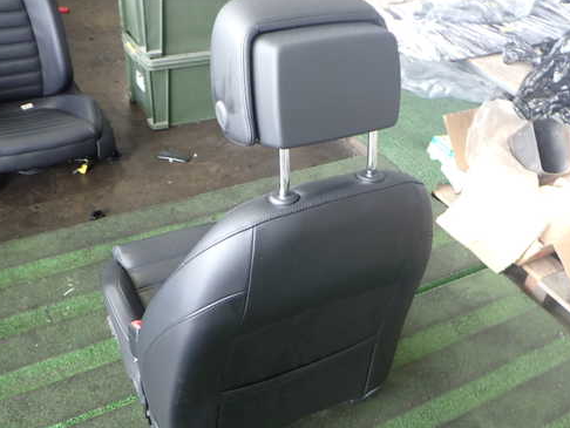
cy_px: 232
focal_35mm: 37
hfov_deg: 50.0
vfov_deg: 38.7
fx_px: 610
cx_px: 314
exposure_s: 1/30
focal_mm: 5.4
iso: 200
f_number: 2.3
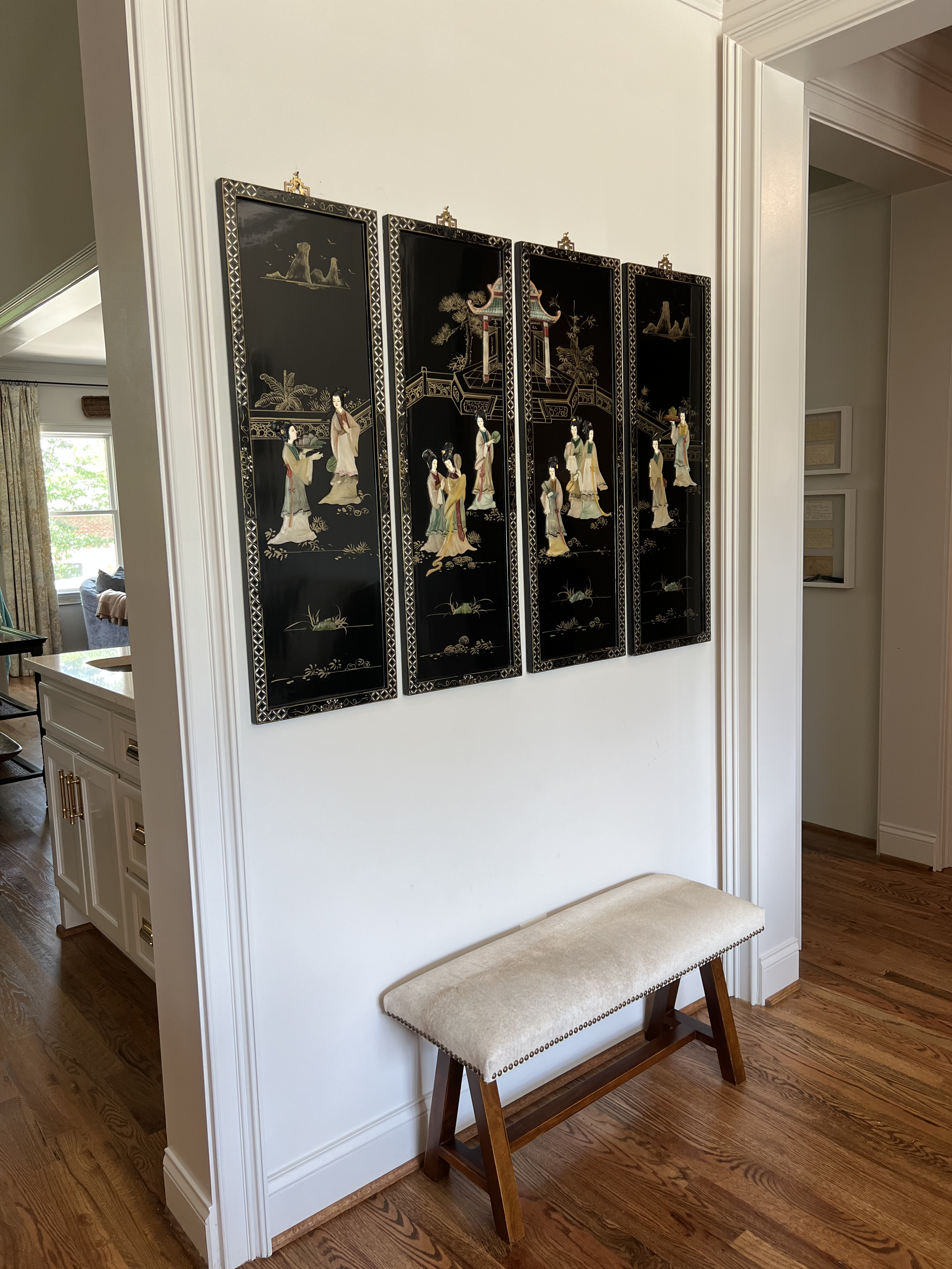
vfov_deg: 67.3
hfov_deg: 53.1
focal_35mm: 26
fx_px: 953
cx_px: 476
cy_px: 634
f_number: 1.5
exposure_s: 1/120
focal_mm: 5.7
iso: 100
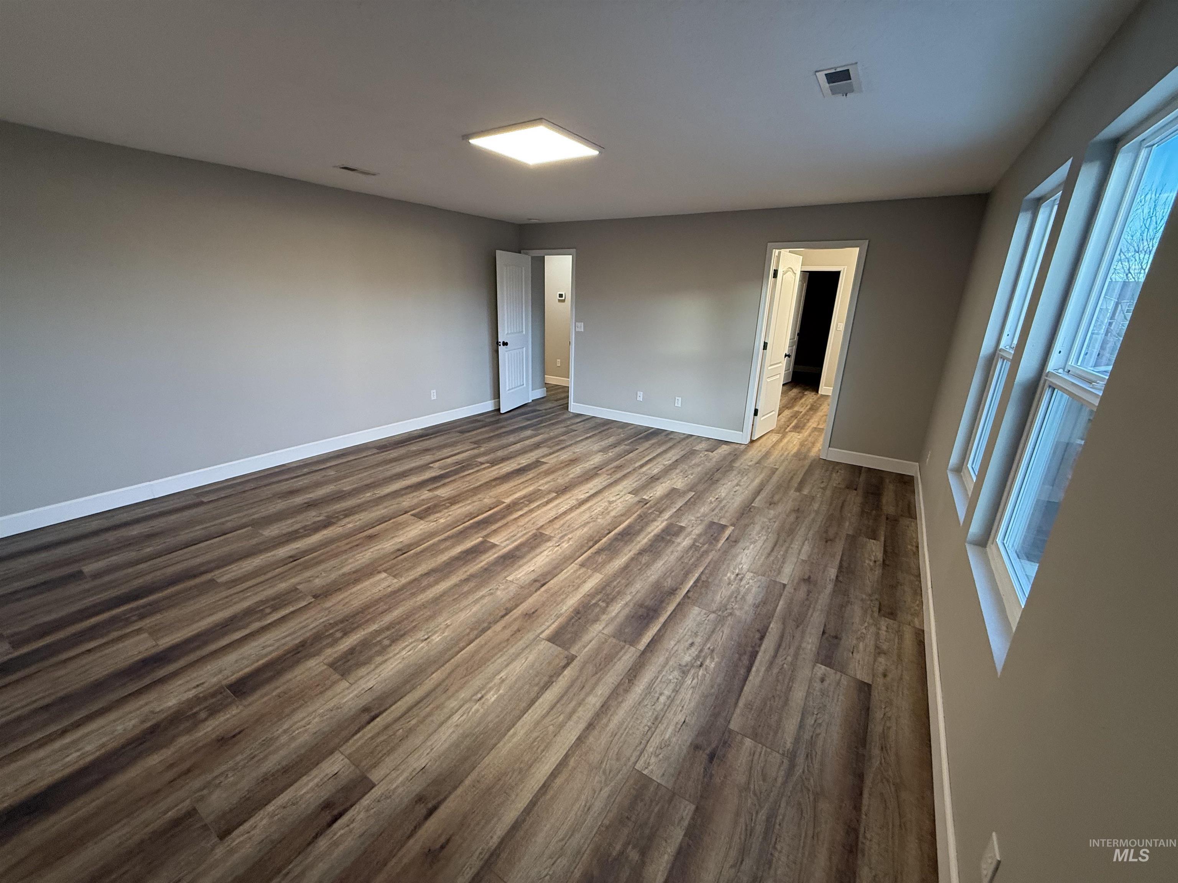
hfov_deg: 102.1
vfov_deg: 85.7
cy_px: 442
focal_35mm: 14
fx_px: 476
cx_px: 589
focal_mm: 2.22
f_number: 2.2
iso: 200
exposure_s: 1/60
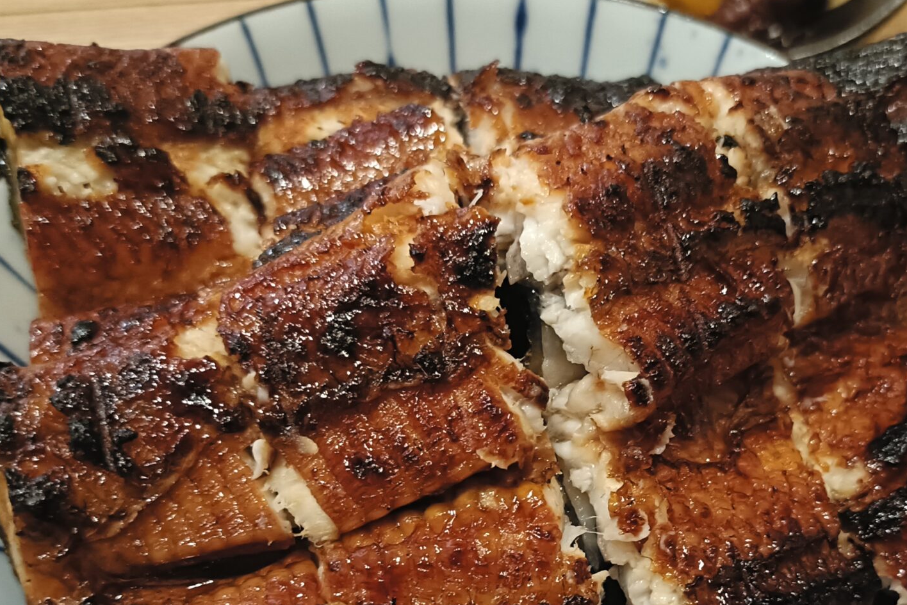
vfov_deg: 28.2
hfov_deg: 41.7
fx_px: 1184
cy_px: 458
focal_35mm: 47
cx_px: 550
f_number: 1.7
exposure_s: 1/20
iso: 2500
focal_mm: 4.7
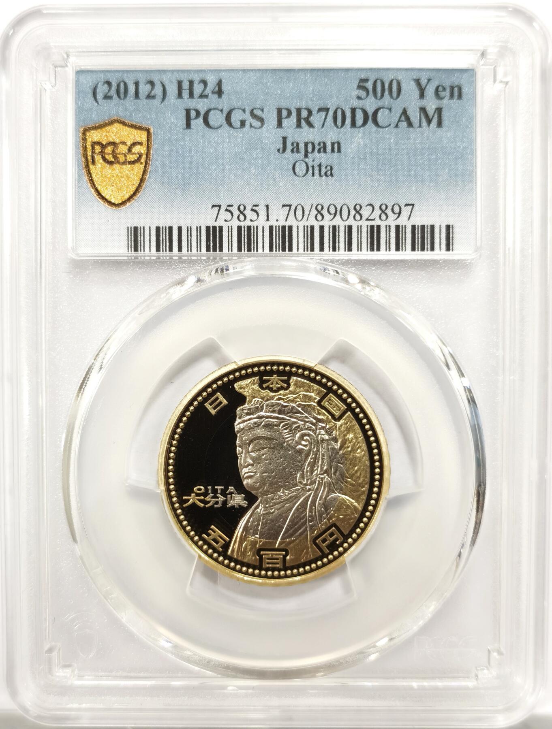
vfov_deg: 35.4
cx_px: 276
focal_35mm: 54
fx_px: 1142
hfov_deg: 27.2
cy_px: 364
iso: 160
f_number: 16
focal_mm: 5.56
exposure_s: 1/100
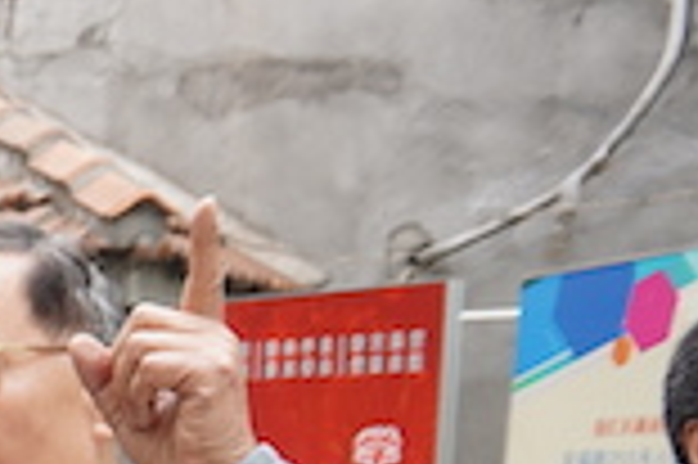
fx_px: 1937
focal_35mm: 100
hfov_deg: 17.3
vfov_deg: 13.0
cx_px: -489
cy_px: 671
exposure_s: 1/250
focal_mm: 16
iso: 160
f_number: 4
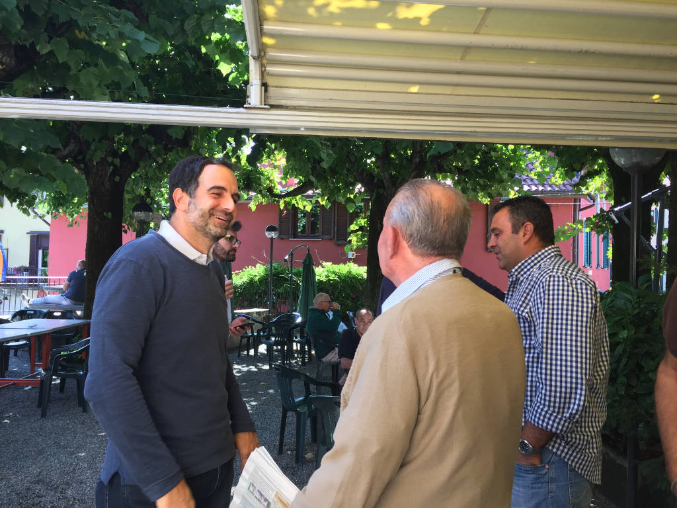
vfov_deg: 48.2
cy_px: 254
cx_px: 338
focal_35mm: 29
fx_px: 567
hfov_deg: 61.7
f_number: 2.2
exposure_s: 1/100
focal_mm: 4.15
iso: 40
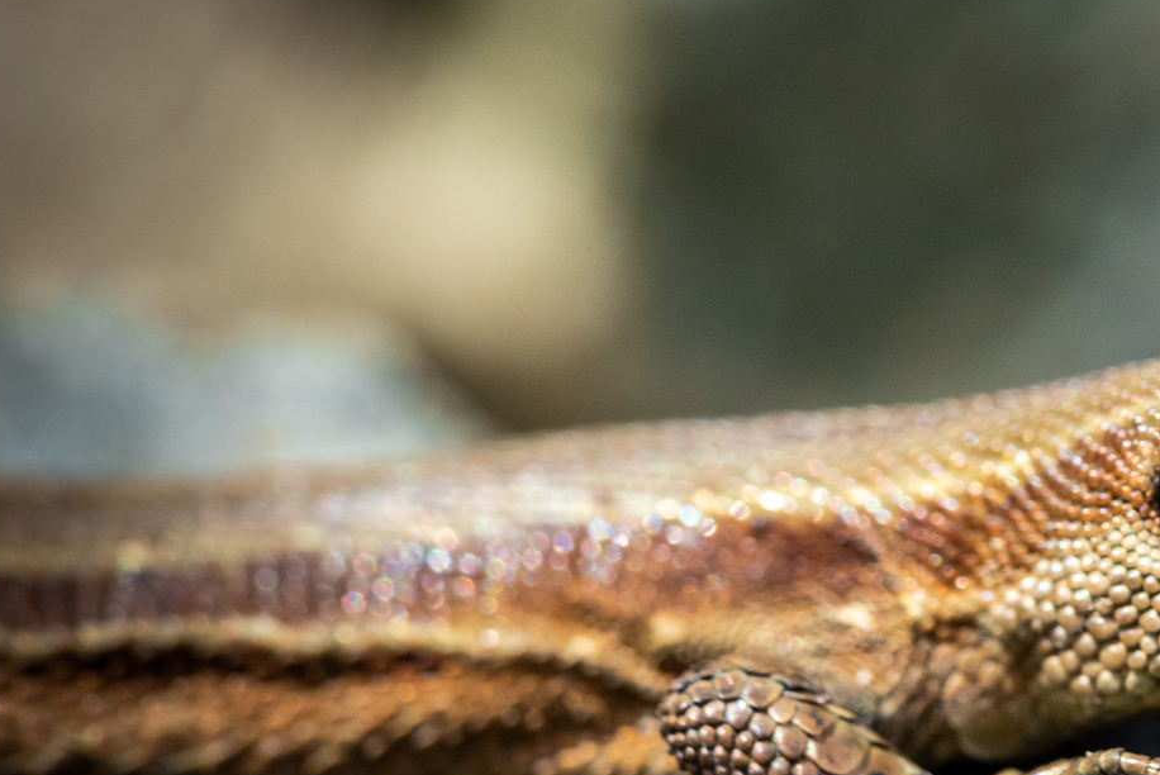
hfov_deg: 6.4
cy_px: 477
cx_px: 979
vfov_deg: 4.3
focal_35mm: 323
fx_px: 10414
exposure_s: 1/250
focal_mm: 185
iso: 800
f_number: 16
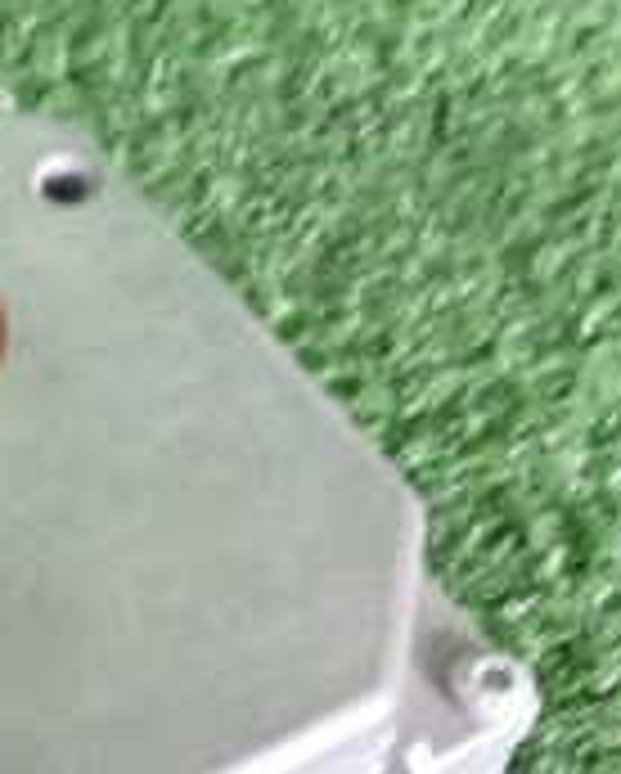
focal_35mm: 85
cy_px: 639
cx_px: -270
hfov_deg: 16.7
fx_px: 1949
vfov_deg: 22.1
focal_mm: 4.5
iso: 400
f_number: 2
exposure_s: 1/30
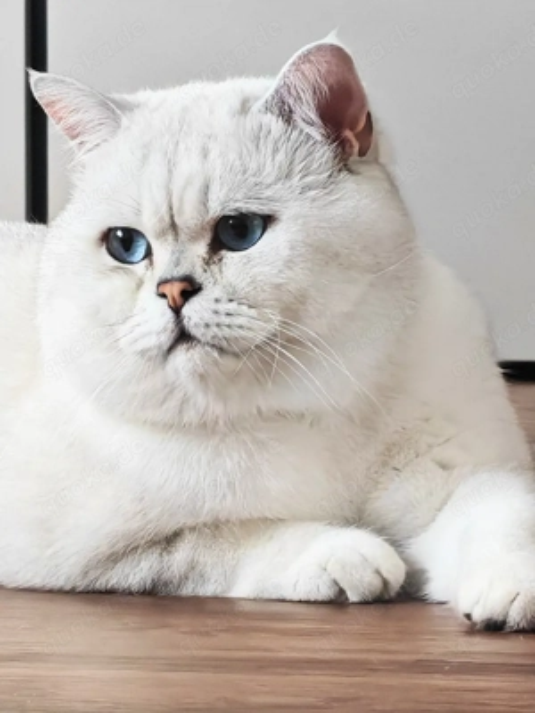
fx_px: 4554
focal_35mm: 221
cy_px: 356
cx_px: 268
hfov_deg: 6.7
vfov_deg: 9.0
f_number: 2.4
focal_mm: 8.67
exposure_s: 1/40
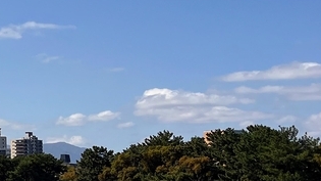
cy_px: 38
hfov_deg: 18.4
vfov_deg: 11.2
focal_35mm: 108
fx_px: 919
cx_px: -101
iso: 50
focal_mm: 5.1
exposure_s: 1/6494
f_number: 1.6
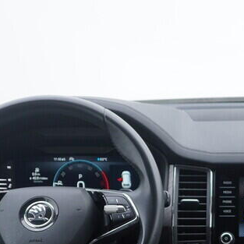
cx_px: 272
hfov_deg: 16.8
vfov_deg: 17.2
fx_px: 797
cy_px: 216
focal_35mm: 100
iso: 125
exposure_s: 1/40
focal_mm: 24
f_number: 3.2
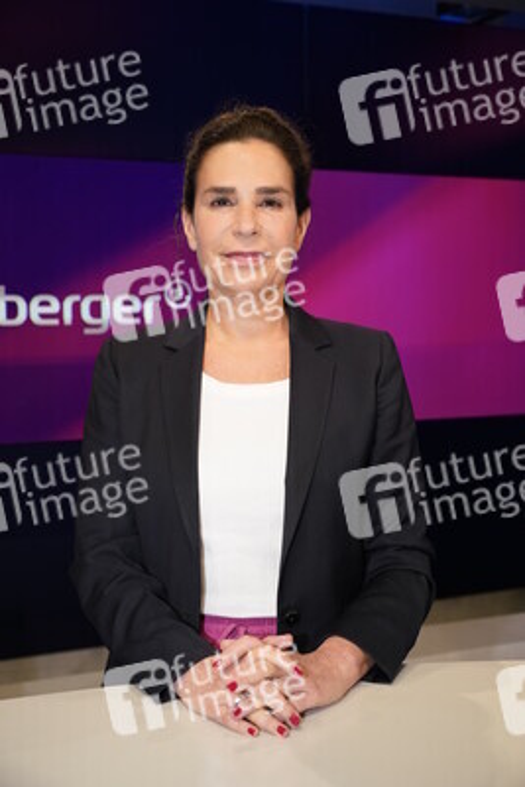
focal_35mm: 47
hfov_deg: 28.7
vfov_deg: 41.9
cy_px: 394
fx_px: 1027
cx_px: 262
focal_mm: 47
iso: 2000
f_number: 5
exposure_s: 1/160
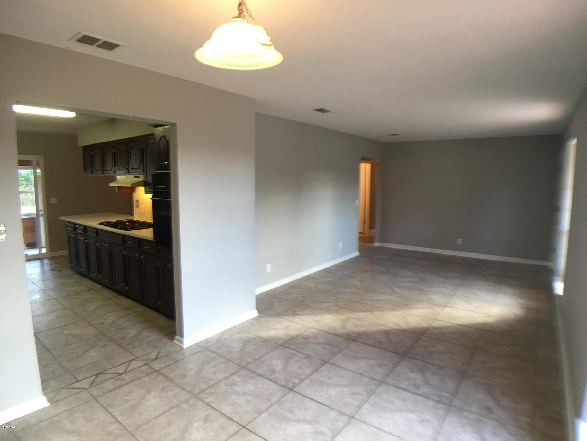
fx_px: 492
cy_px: 220
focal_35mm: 29
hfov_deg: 61.7
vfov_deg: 48.2
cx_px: 294
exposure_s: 1/15
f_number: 2.2
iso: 40
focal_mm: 4.15
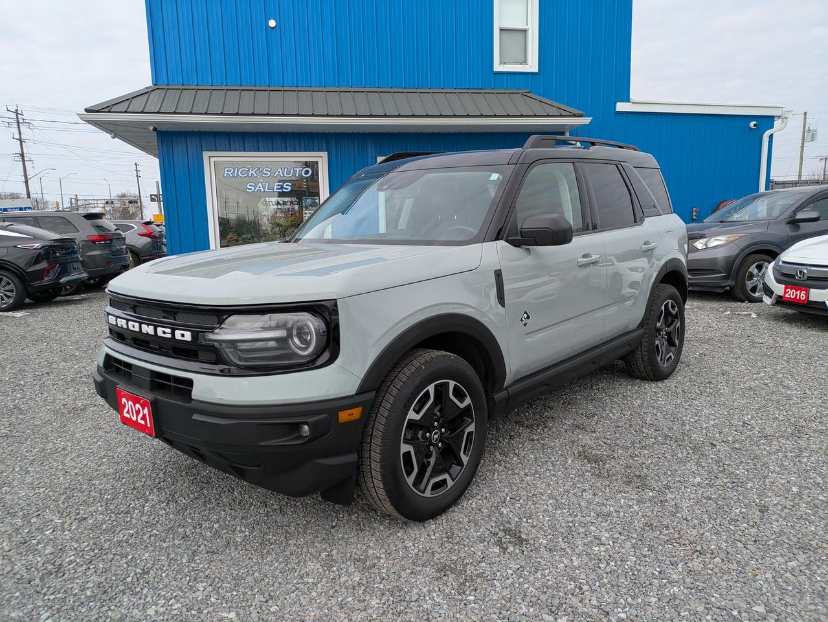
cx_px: 414
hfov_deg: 69.4
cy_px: 311
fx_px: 598
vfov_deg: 54.9
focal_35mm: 25
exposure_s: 1/1420
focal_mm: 5.43
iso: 45
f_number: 1.89
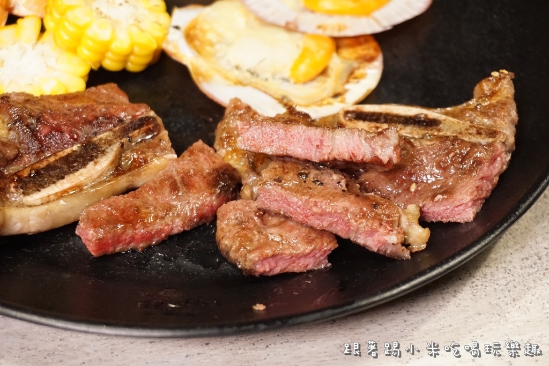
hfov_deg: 30.5
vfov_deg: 20.6
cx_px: 274
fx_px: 1007
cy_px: 183
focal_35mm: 66
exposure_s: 1/50
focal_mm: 44
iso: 3200
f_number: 5.6
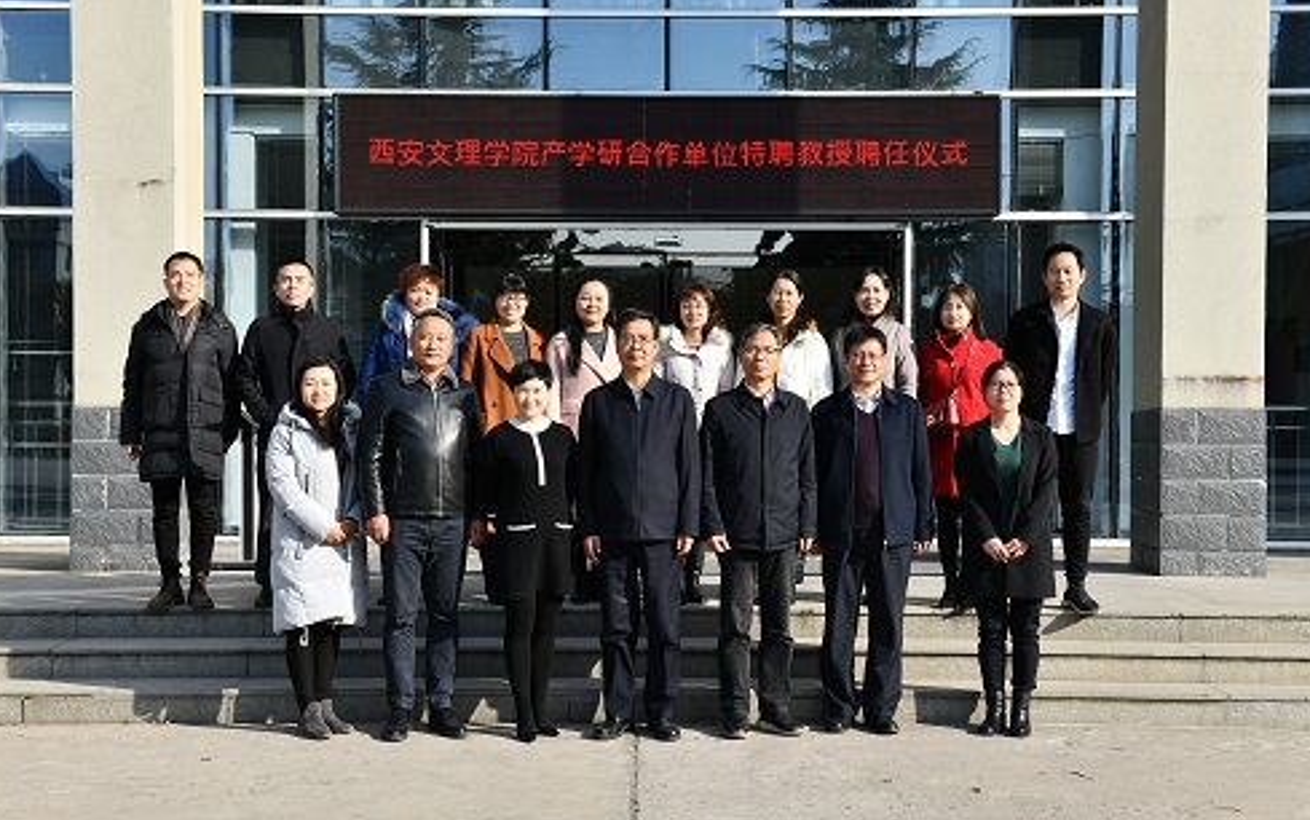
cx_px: 654
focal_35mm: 50
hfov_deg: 40.3
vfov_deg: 25.8
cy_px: 435
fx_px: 1786
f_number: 10
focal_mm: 48
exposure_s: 1/160
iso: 200
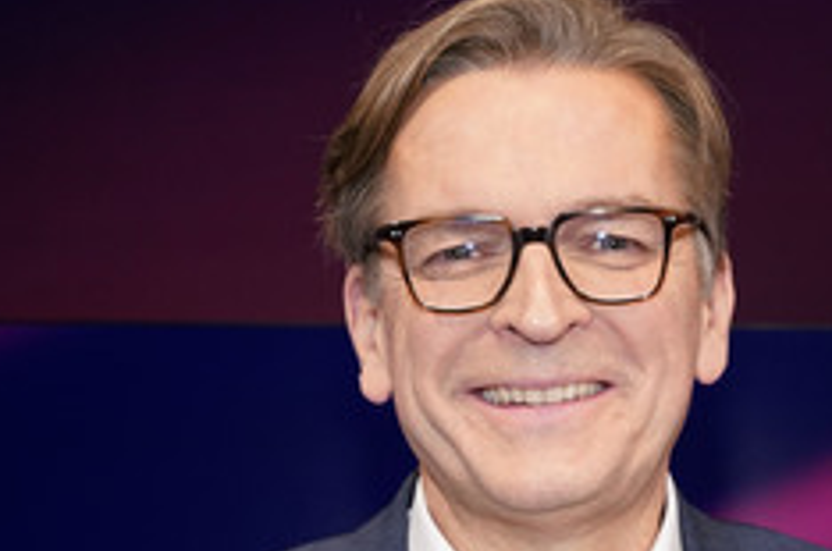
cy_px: 441
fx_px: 1292
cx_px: 546
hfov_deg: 35.4
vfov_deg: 23.7
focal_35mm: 56
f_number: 5.6
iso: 2000
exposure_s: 1/125
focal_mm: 29
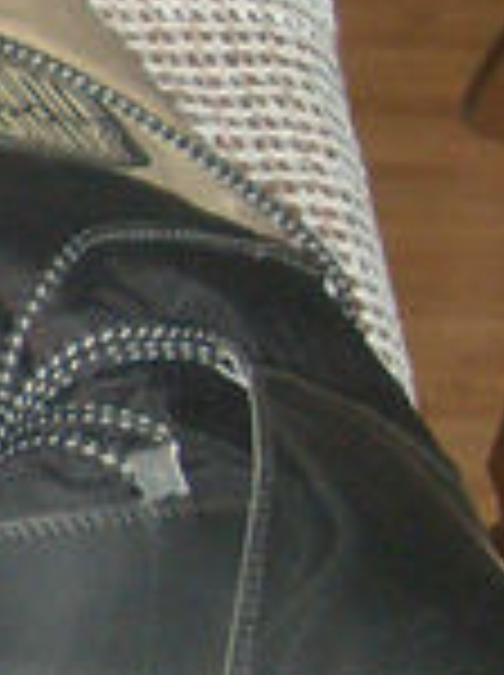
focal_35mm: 254
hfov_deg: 5.5
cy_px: 392
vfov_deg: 7.8
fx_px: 4945
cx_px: -994
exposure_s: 1/45
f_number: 3
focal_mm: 6.3
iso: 100
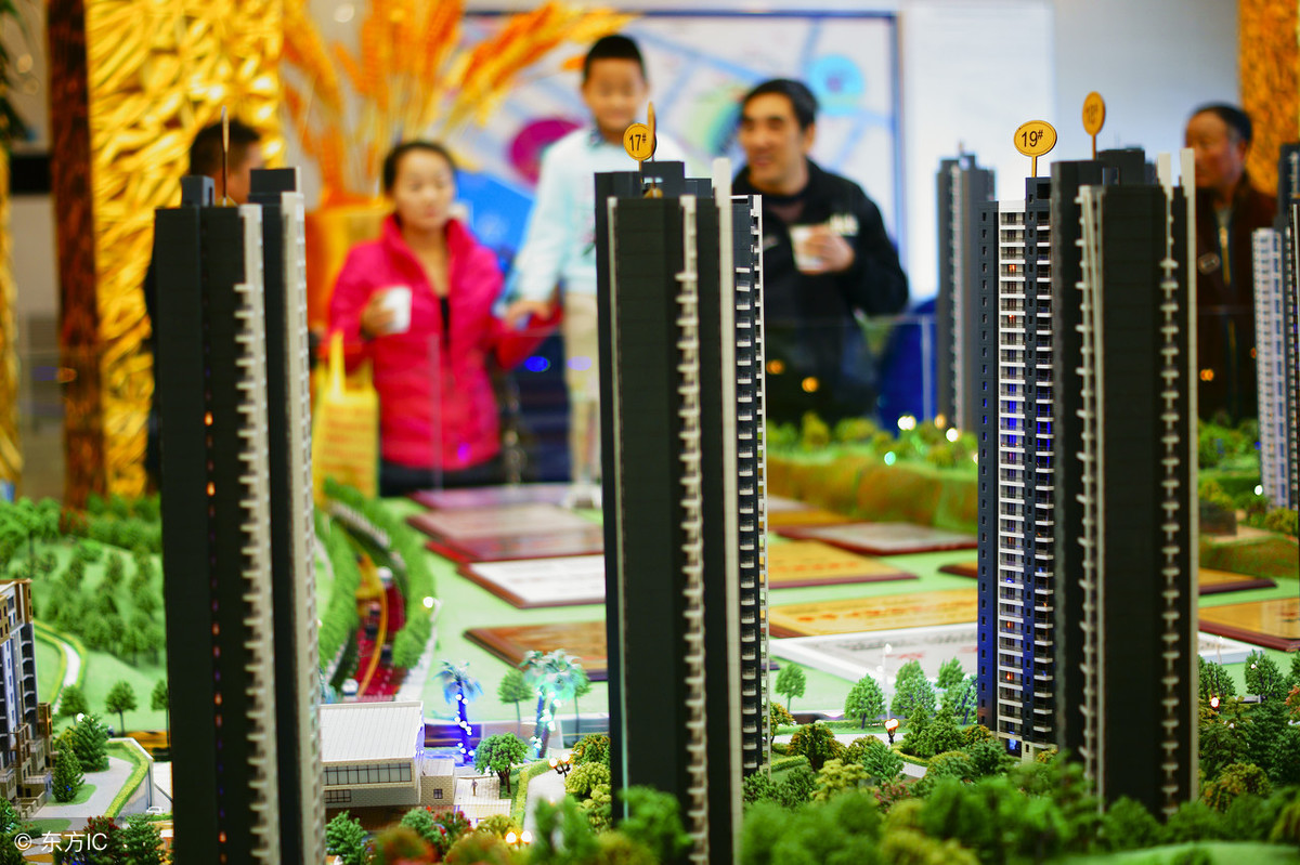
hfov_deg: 27.0
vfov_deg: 18.2
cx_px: 650
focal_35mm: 75
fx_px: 2707
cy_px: 432
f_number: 2
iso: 200
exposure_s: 1/30
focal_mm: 50
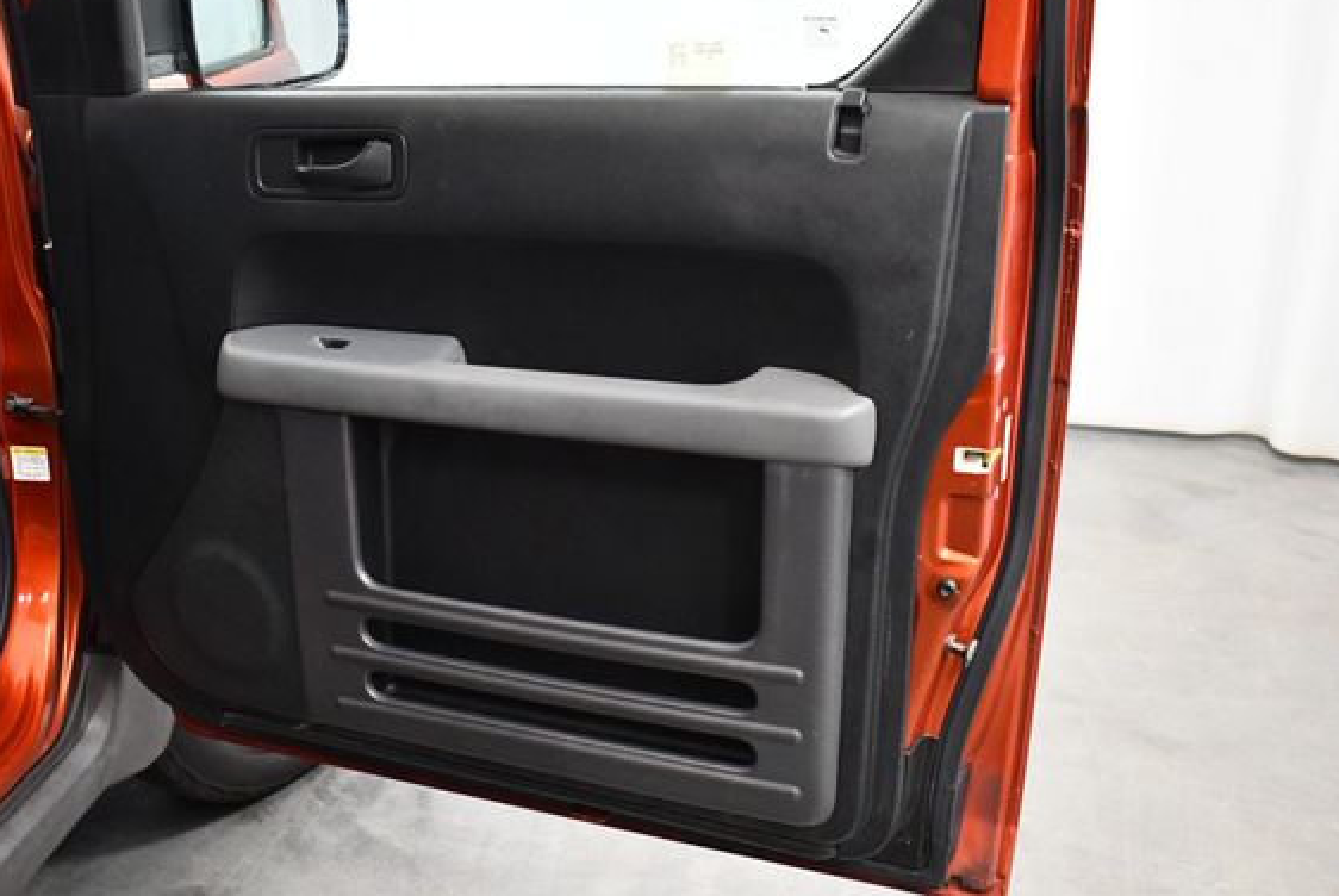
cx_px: 605
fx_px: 1527
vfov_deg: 32.7
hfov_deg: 47.3
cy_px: 493
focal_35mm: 41
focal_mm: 18
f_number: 3.5
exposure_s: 1/100
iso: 3200
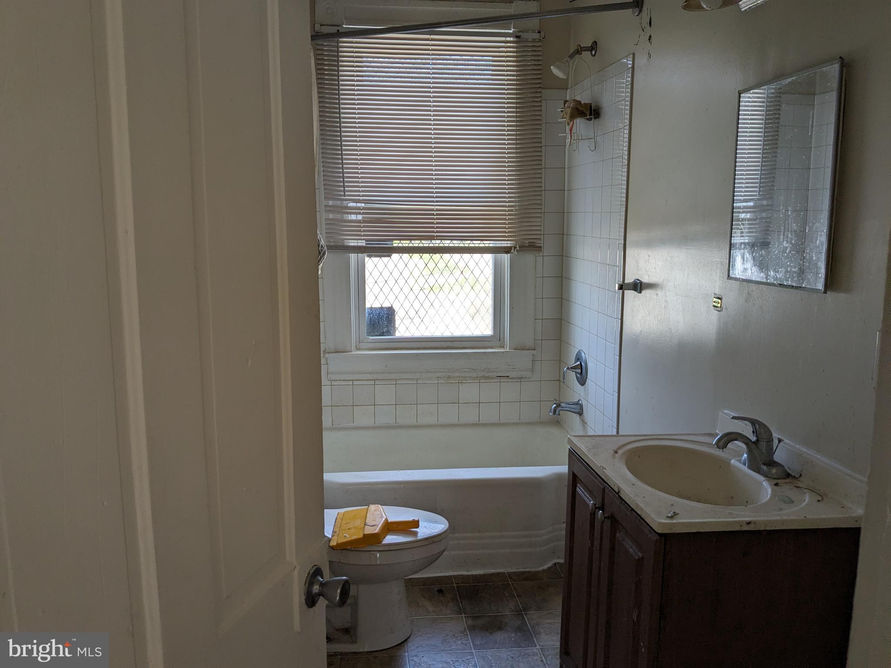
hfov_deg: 65.3
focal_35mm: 27
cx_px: 446
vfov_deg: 51.4
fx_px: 695
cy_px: 334
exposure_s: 1/263
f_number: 1.73
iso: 76
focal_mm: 4.38
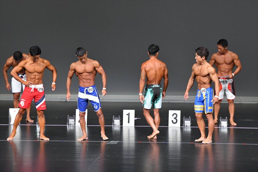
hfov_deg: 8.6
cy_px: 86
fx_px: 1719
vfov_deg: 5.7
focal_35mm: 240
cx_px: 129
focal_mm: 160
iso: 5000
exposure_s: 1/400
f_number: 5.6
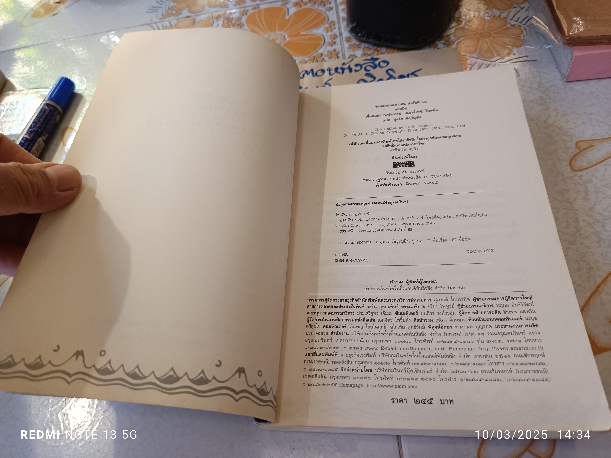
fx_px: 424
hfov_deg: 71.6
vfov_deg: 56.8
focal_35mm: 24
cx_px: 306
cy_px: 229
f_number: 1.7
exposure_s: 1/50
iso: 215
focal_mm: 5.31
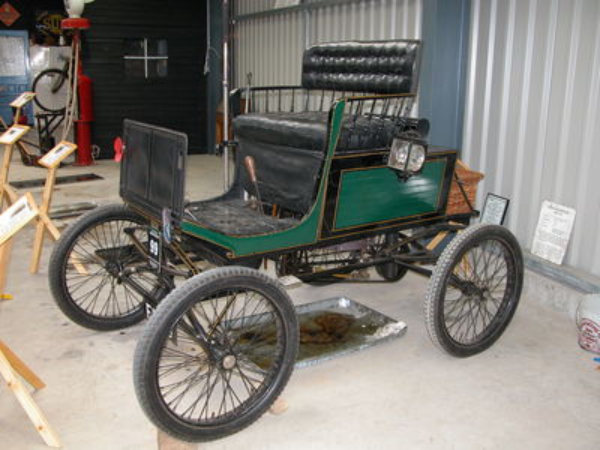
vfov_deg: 39.7
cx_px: 300
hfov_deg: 51.4
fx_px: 624
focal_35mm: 36
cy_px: 225
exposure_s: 1/60
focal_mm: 9.2
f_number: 2.8
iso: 200
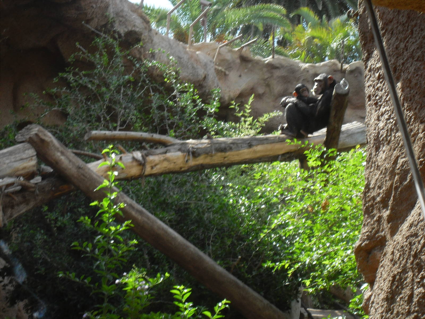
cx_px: 212
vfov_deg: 13.3
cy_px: 160
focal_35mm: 111
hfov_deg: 17.7
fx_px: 1363
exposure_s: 1/60
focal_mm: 18.1
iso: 100
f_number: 5.2
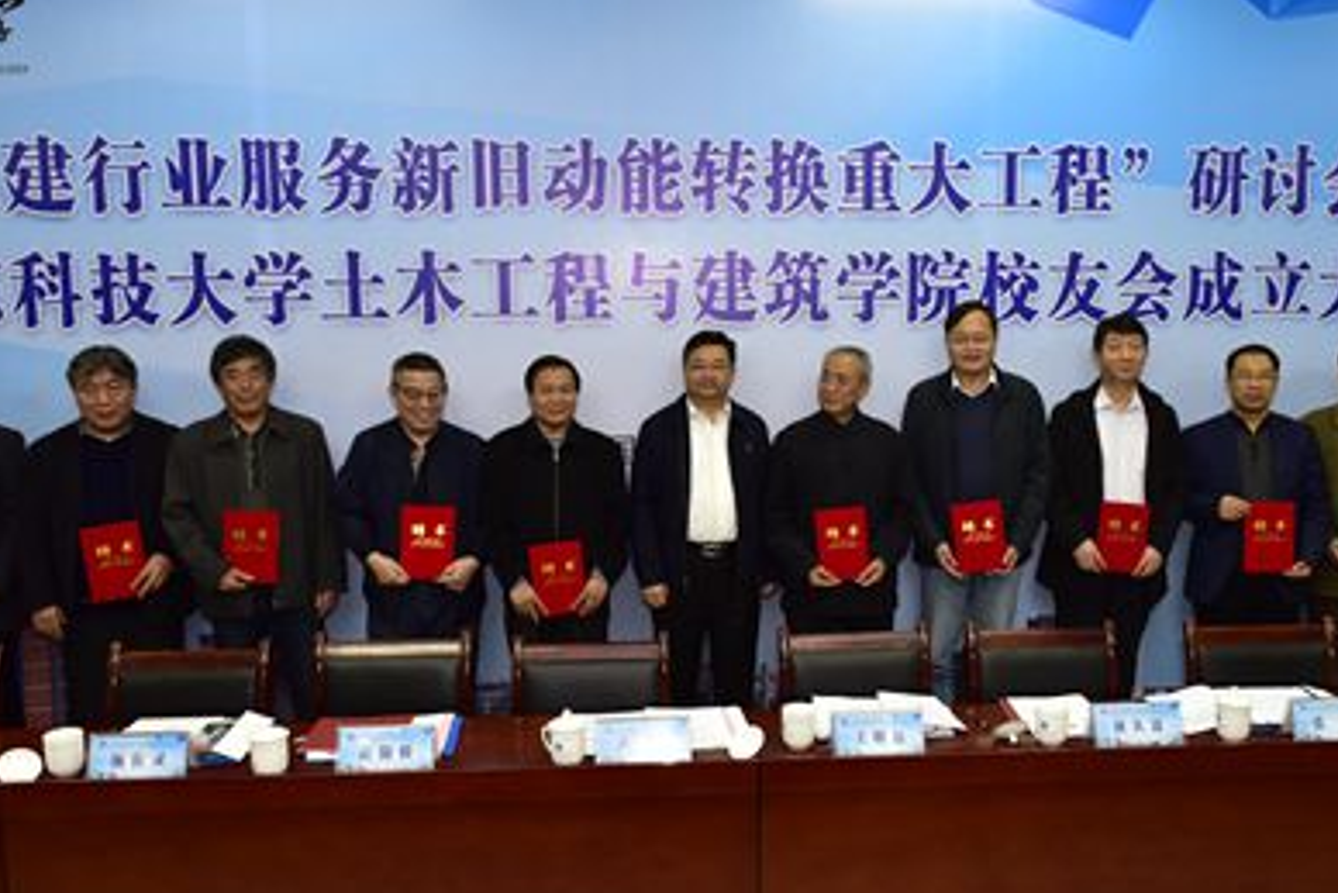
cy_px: 464
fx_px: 1264
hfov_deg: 55.6
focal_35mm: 34
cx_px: 752
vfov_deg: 38.9
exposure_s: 1/60
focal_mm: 24
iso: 900
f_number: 6.3
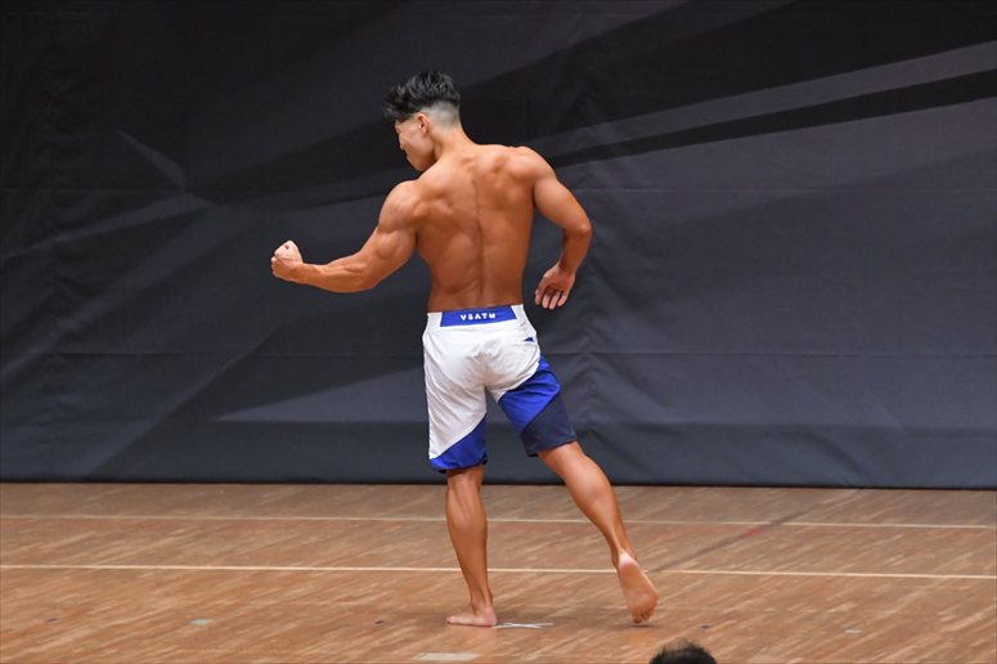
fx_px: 7889
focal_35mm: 285
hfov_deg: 7.2
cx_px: 498
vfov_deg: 4.8
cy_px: 332
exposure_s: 1/400
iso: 6400
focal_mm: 190
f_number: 5.6
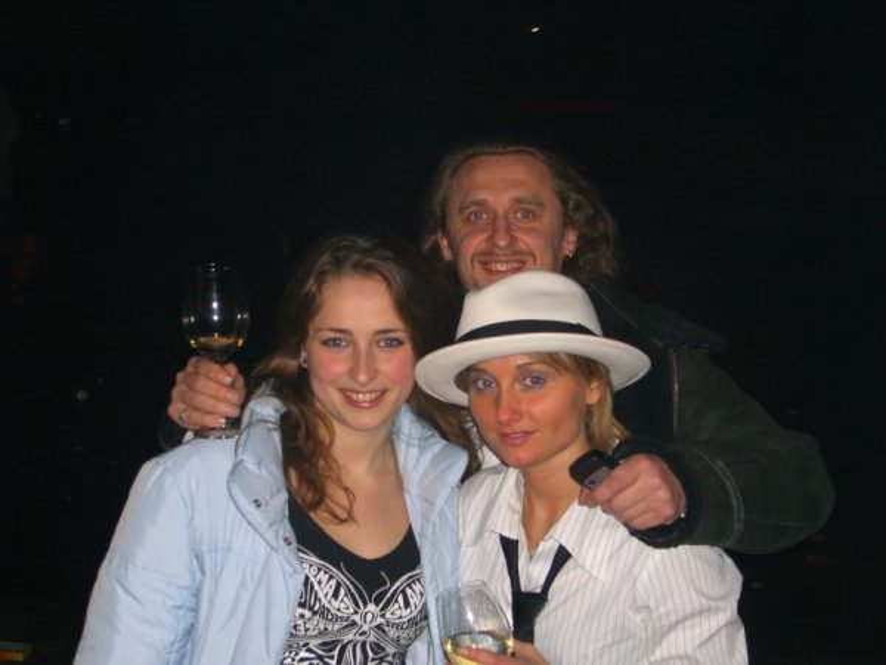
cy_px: 332
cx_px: 443
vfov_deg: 21.6
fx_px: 1740
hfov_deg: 28.6
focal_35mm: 68
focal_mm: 14.2
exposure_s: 1/60
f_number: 4
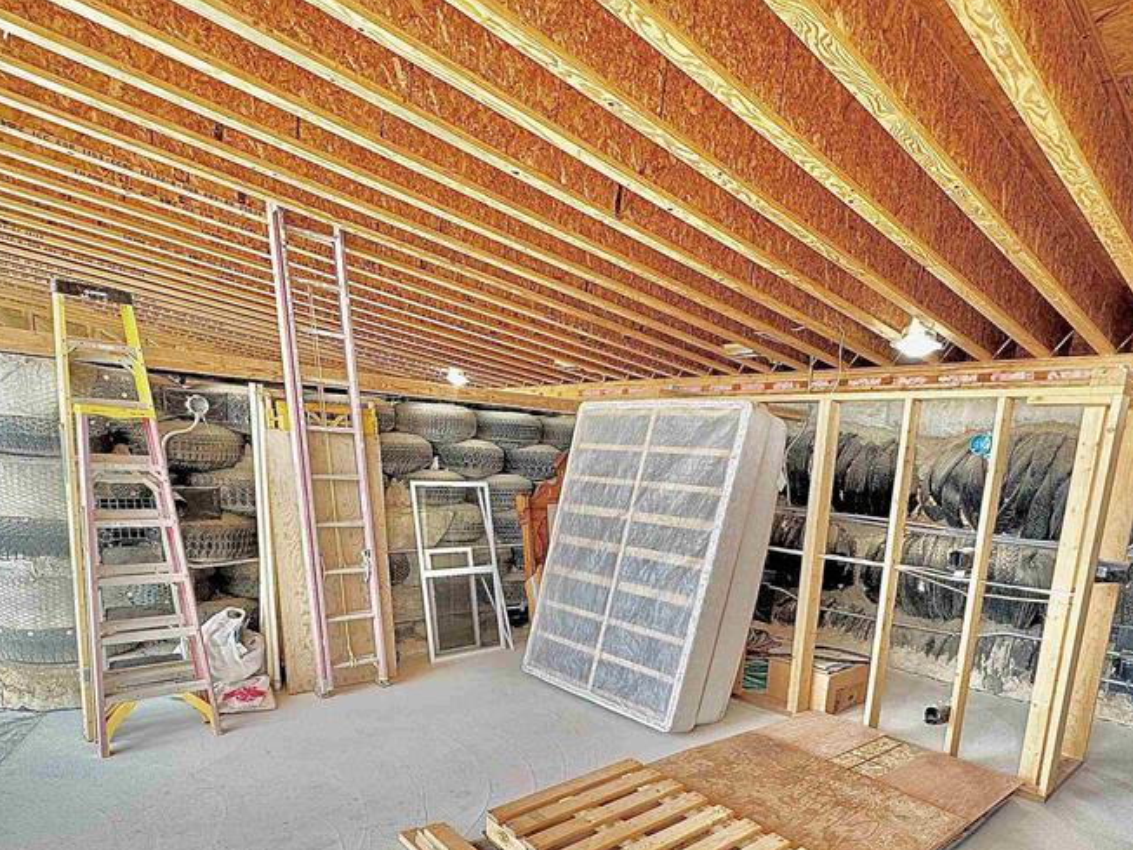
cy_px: 612
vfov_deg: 58.6
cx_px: 631
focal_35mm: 22
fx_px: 720
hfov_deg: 76.1
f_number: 2.2
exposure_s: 1/99
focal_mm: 2.22
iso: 64
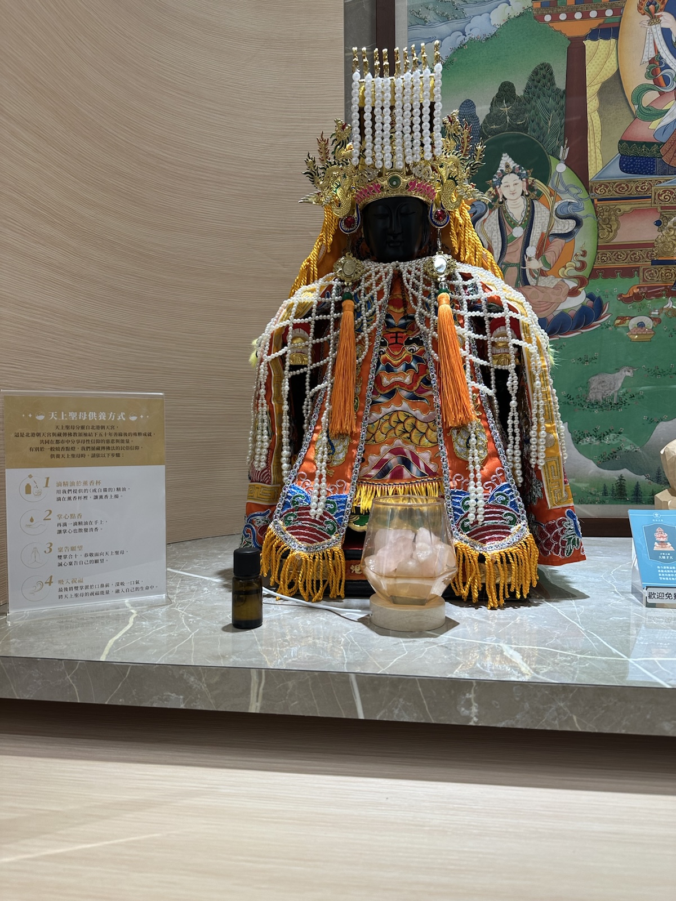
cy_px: 450
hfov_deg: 56.8
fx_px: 625
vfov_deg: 71.6
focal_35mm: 24
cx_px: 338
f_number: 1.78
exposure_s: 1/121
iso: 100
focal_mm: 6.86
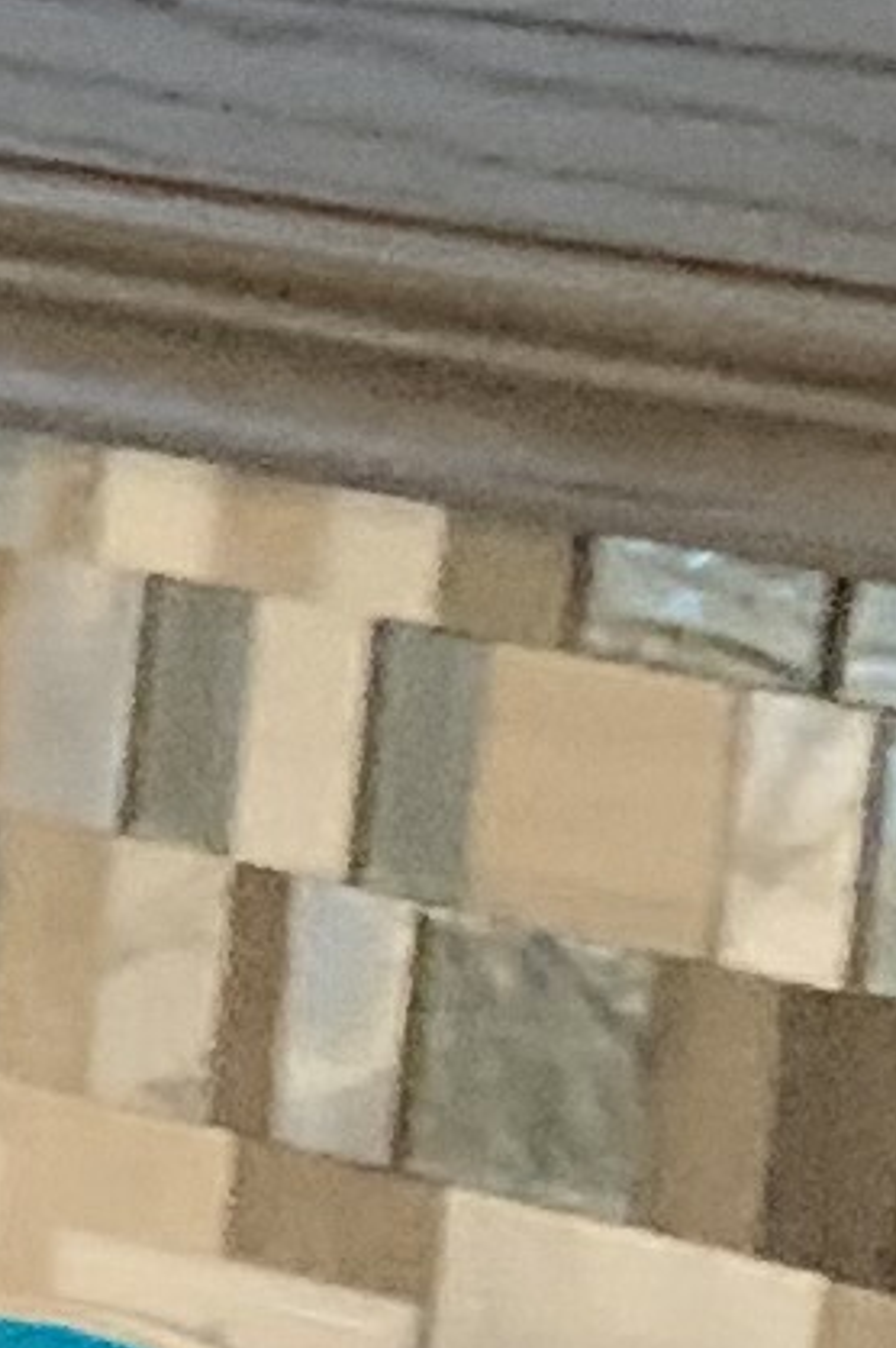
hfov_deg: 4.2
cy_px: 561
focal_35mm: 261
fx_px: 9759
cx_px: -4351
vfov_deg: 7.9
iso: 500
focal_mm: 4.25
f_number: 1.8
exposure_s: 1/30
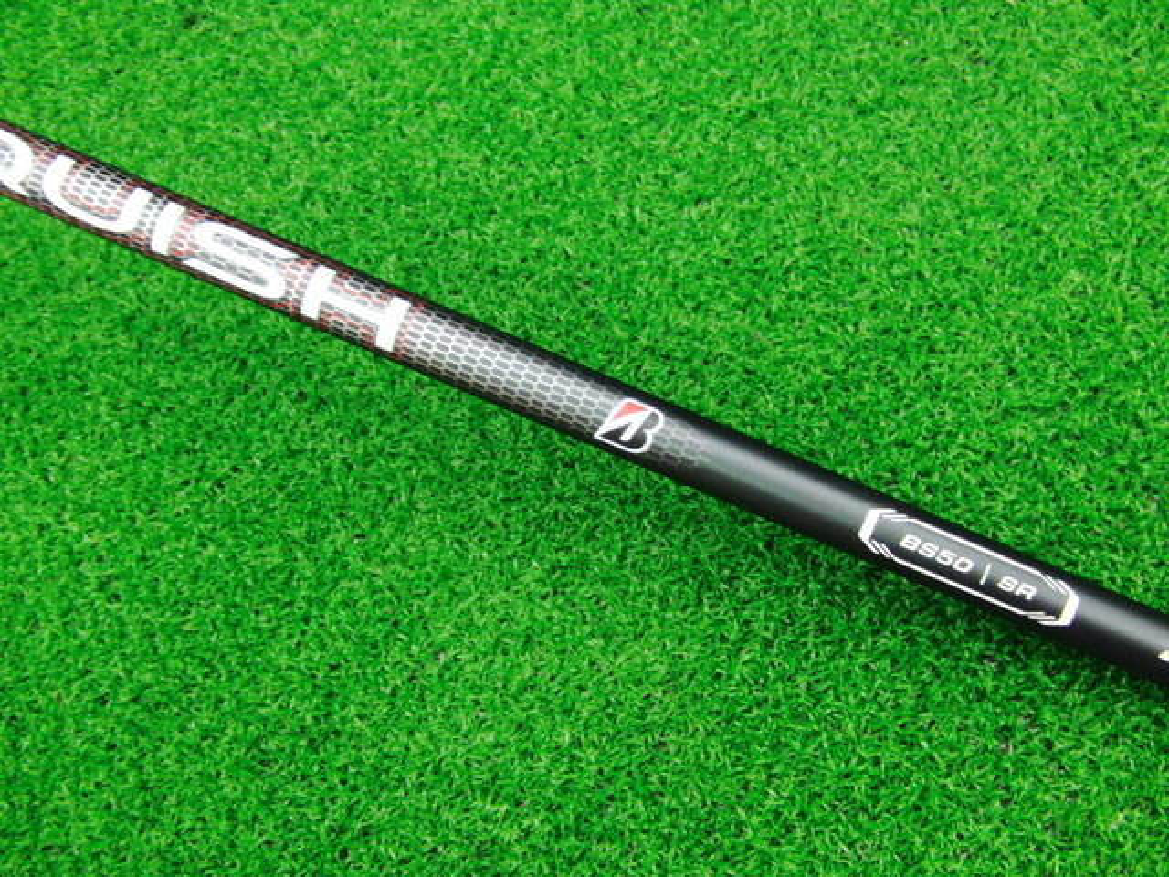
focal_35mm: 37
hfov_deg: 50.1
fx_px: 1250
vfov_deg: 38.7
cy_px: 438
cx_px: 584
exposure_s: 1/20
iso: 400
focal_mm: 6.42
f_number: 3.6
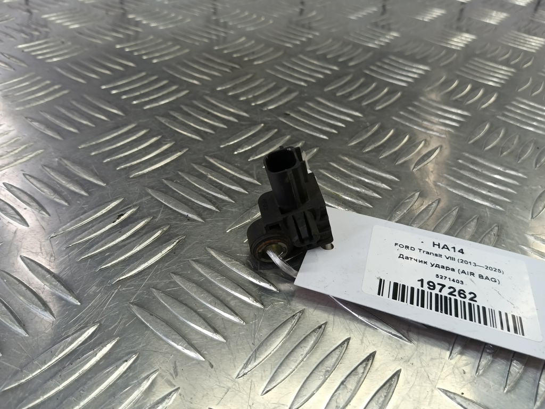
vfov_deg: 58.9
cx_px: 272
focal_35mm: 23
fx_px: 362
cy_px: 204
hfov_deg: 73.9
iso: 89
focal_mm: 4.11
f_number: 1.6
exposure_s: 1/50
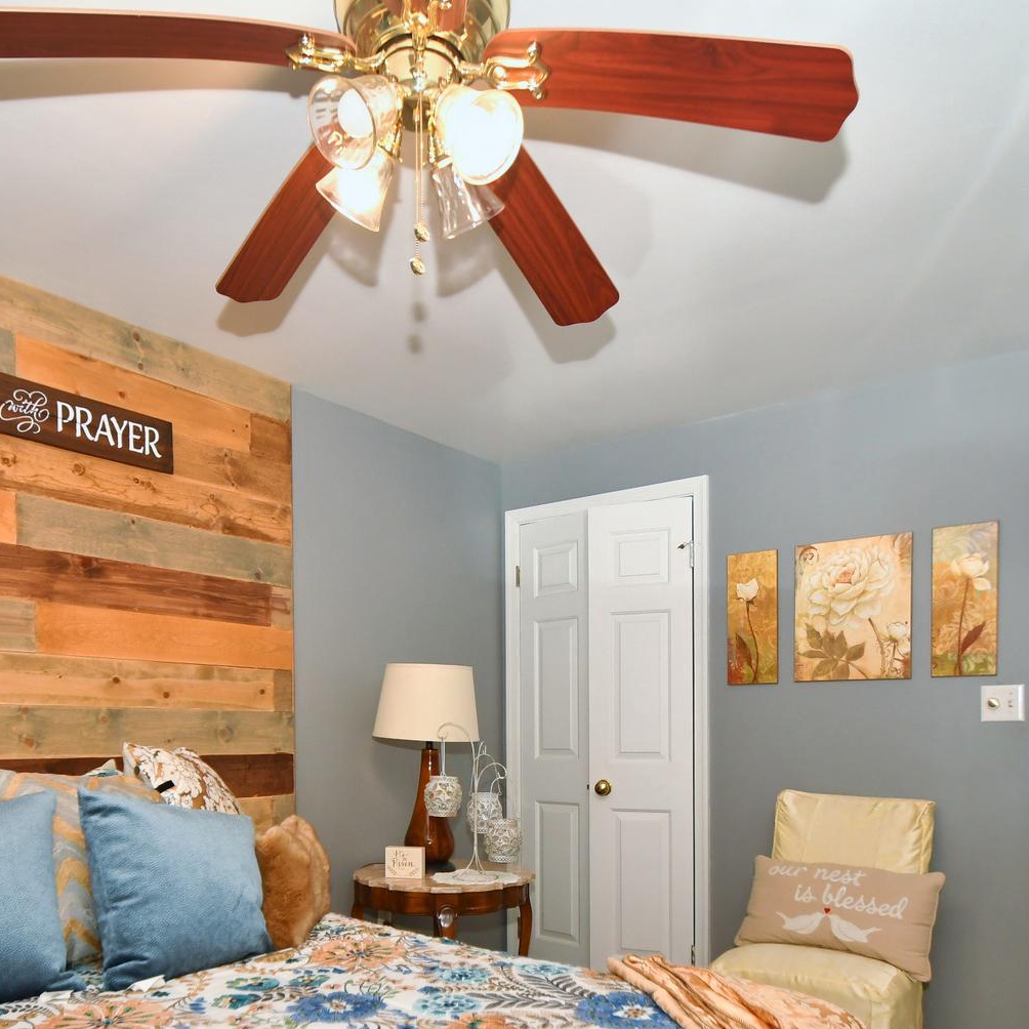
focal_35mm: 26
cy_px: 691
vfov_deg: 59.4
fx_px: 874
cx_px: 470
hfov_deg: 60.9
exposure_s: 1/100
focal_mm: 10
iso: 500
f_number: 3.5
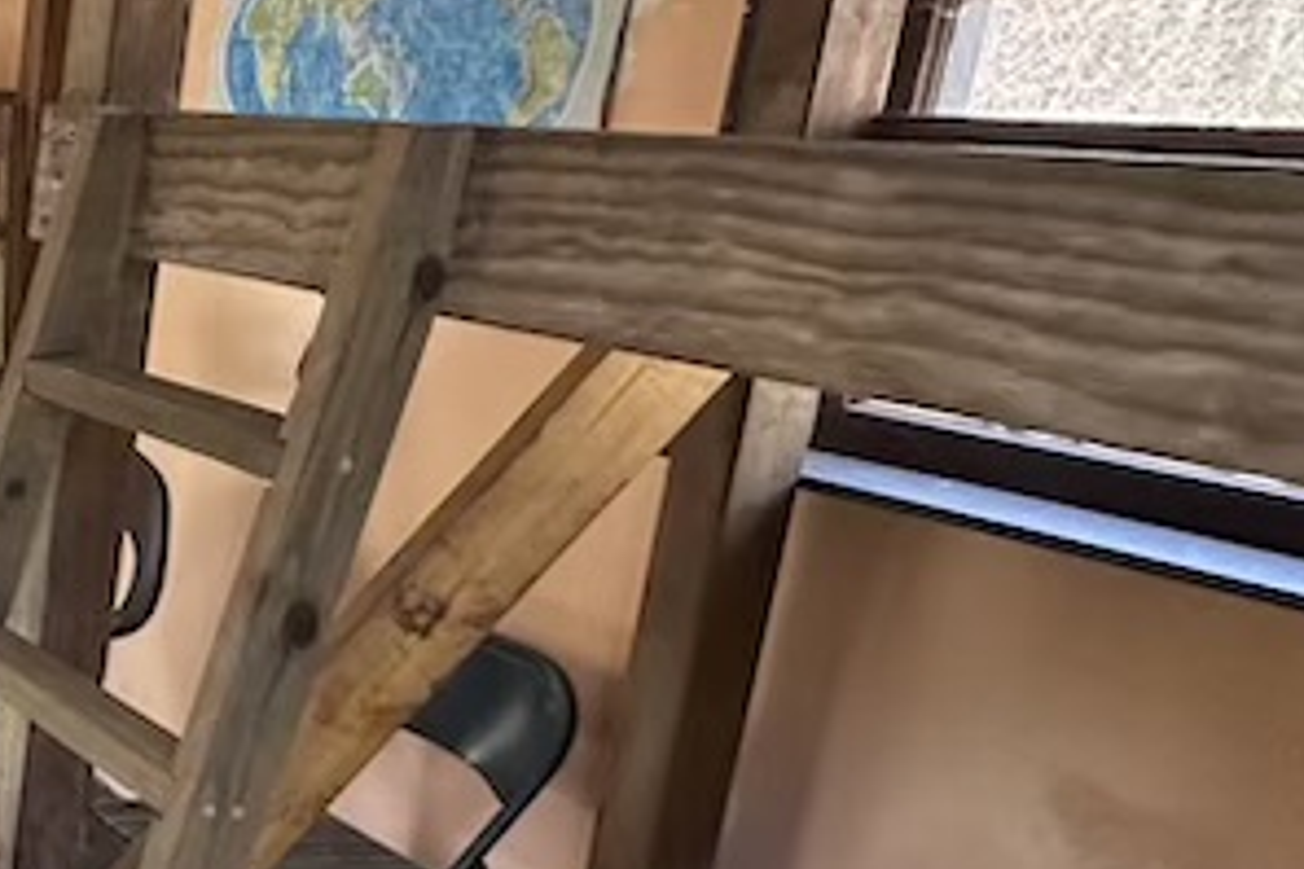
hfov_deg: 26.3
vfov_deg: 27.5
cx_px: -751
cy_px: 470
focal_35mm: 49
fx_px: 1775
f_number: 2.2
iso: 160
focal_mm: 2.22
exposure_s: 1/99
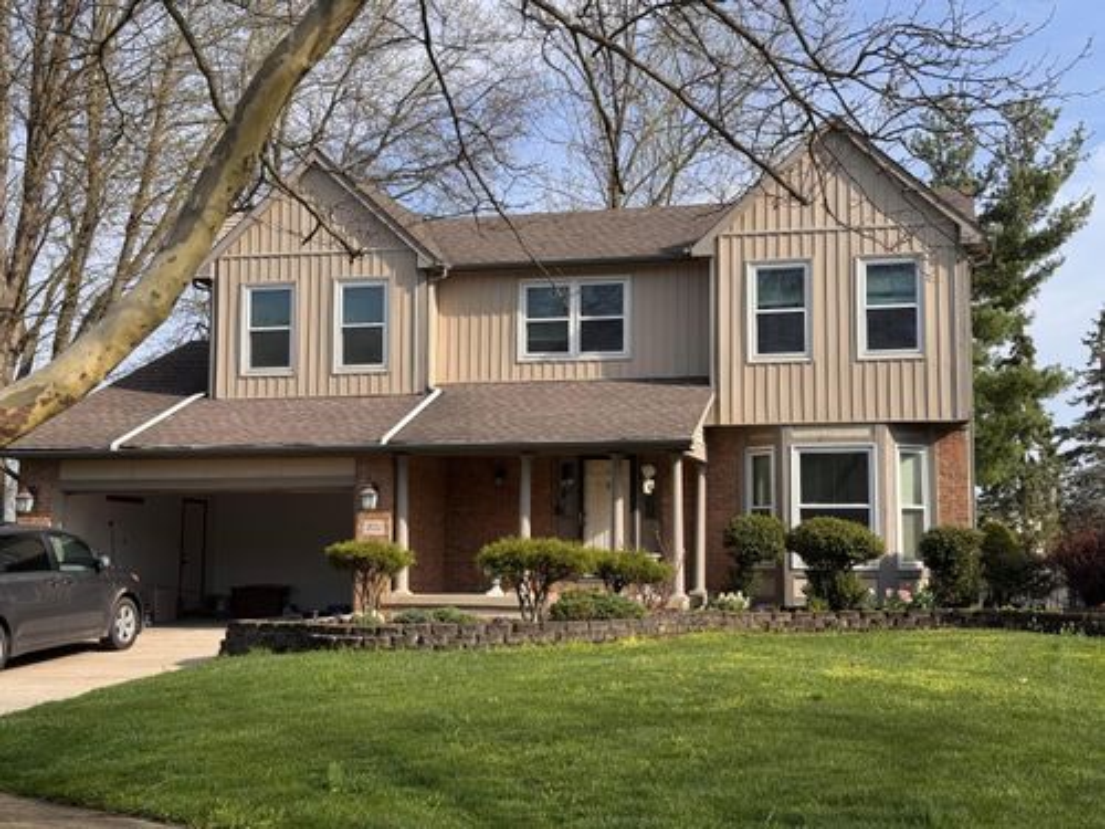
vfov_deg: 30.3
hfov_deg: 39.7
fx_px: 1532
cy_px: 414
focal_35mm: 48
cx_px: 552
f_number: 1.78
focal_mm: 6.76
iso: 64
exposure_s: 1/2959
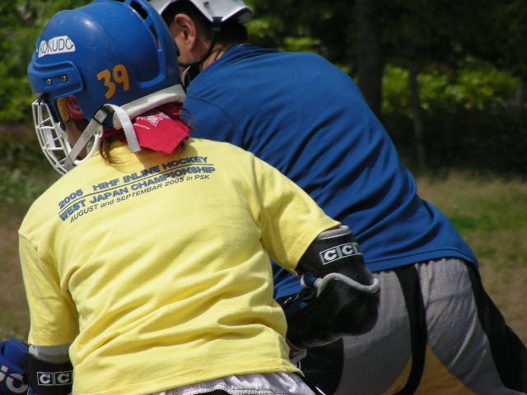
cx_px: 264
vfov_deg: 3.9
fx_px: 5785
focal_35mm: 380
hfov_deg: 5.2
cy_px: 198
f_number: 4
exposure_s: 1/685
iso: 50
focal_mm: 63.3
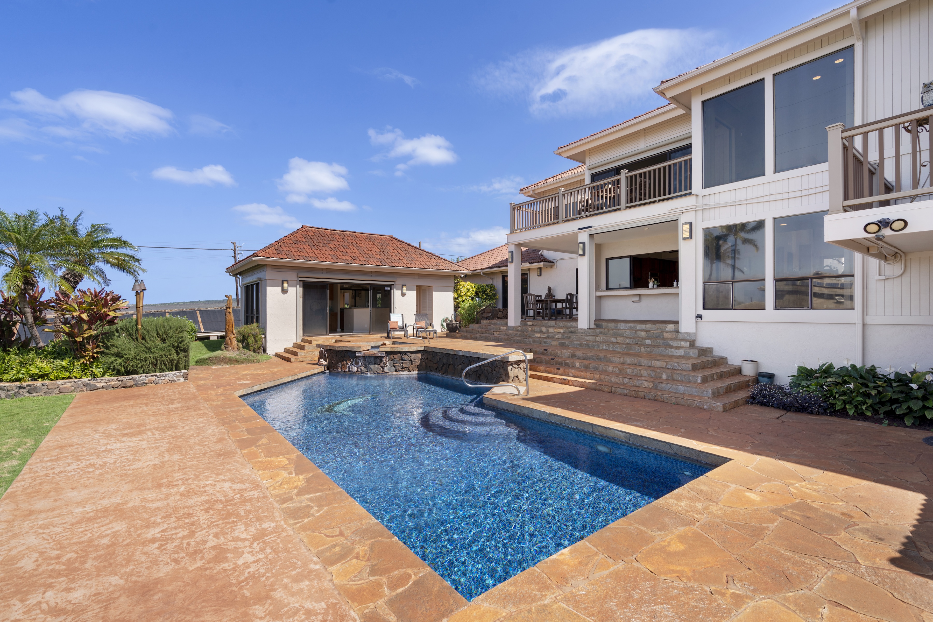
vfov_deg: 73.7
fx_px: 415
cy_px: 311
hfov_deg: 96.7
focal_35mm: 16
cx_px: 466
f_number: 8
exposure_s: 1/200
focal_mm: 16
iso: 100
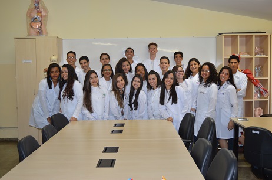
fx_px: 306
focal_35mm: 40
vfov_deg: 32.9
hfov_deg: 48.0
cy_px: 90
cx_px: 136
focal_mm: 27
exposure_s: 1/60
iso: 400
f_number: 4
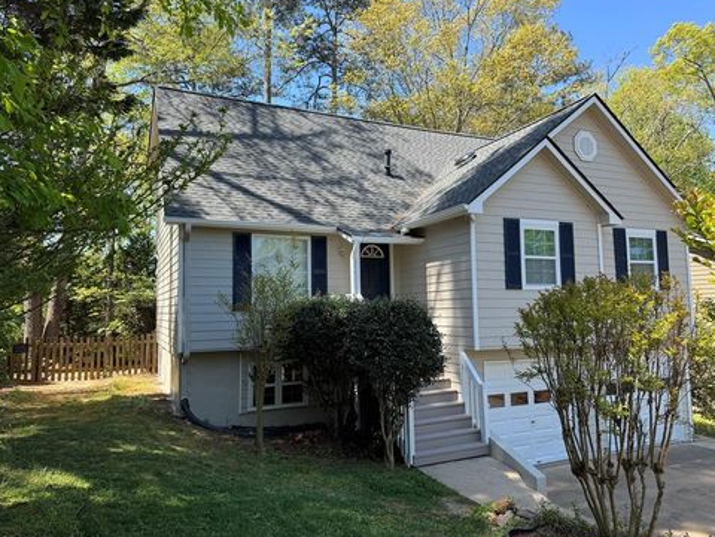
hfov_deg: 69.4
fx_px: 516
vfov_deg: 54.9
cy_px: 262
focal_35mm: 25
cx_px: 362
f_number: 1.78
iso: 80
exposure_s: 1/1311
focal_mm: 6.76
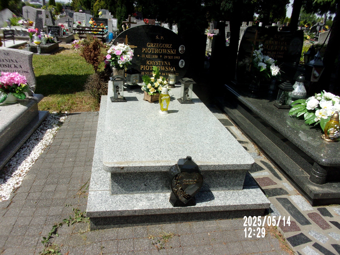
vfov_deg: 49.7
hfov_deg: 63.4
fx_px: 275
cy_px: 128
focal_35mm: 28
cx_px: 170
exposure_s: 1/100
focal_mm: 5.1
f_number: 10.8
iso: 80
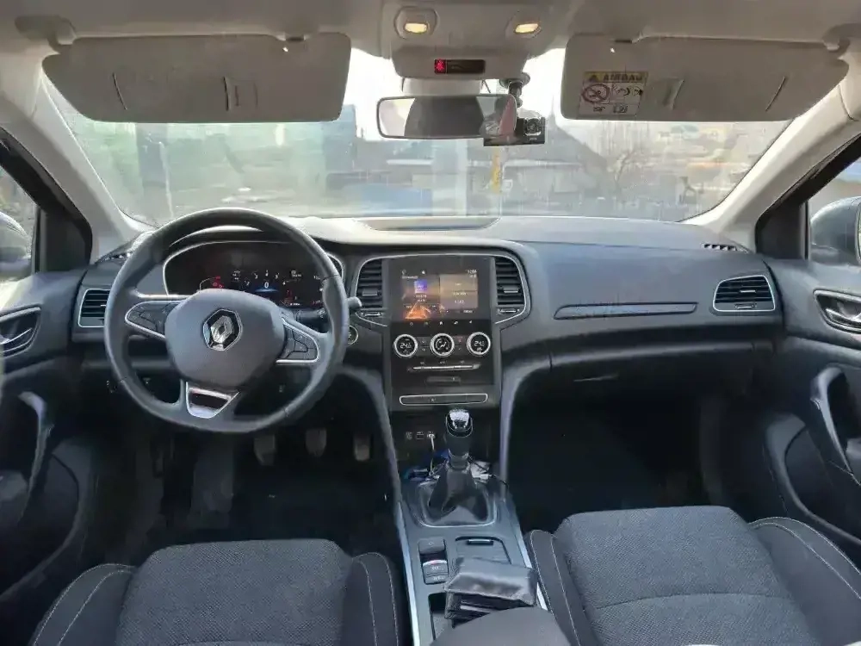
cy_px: 323
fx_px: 597
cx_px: 430
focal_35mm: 24
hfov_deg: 71.6
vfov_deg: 56.8
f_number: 1.78
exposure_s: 1/174
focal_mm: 6.76
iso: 80
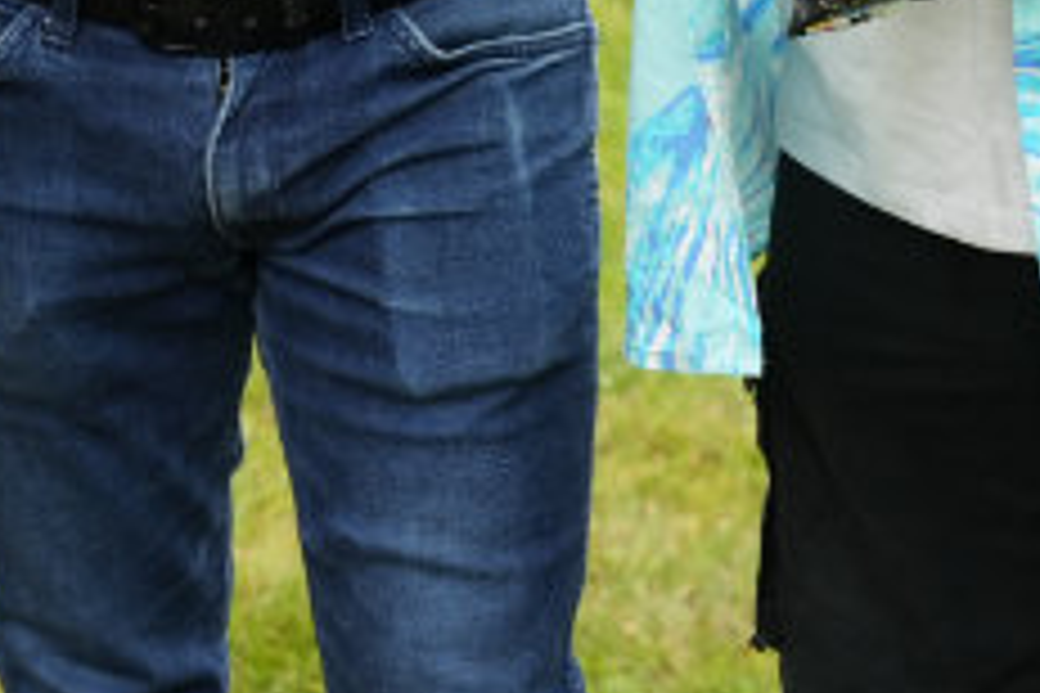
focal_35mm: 195
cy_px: -763
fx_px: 5633
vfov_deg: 6.8
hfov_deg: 10.4
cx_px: -72
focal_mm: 44
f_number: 3.5
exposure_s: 1/800
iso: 400
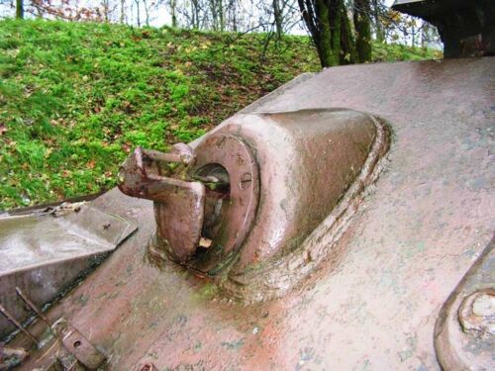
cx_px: 248
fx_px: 515
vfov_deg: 39.7
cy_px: 186
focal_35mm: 36
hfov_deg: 51.4
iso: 160
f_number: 3.2
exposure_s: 1/40
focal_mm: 6
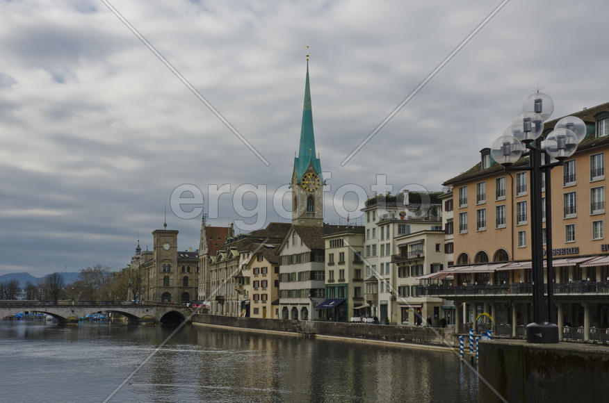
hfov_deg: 46.5
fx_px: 709
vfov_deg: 31.7
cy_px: 202
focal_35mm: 42
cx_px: 304
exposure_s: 1/125
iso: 100
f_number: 9.5
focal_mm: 28
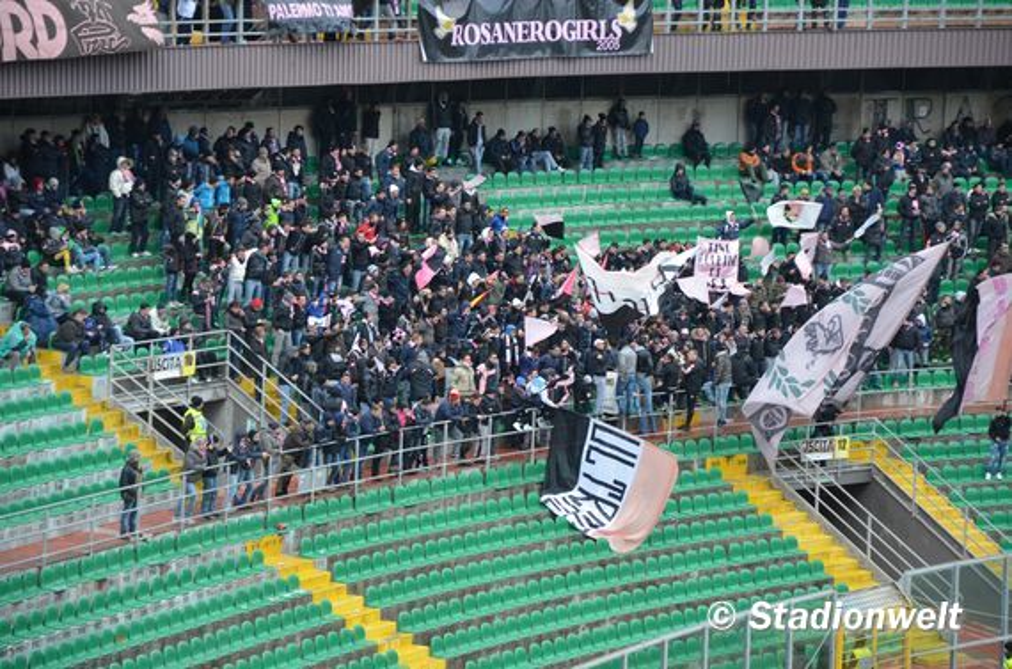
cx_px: 506
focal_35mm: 158
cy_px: 334
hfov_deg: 13.1
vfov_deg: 8.7
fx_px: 4416
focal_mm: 105
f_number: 5.6
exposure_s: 1/125
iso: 280
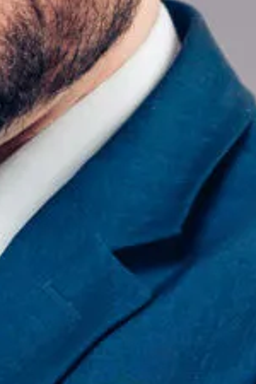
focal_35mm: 518
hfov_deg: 2.7
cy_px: 68
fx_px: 5525
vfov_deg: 4.0
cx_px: -55
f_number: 2.8
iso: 1000
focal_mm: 51
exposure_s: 1/200
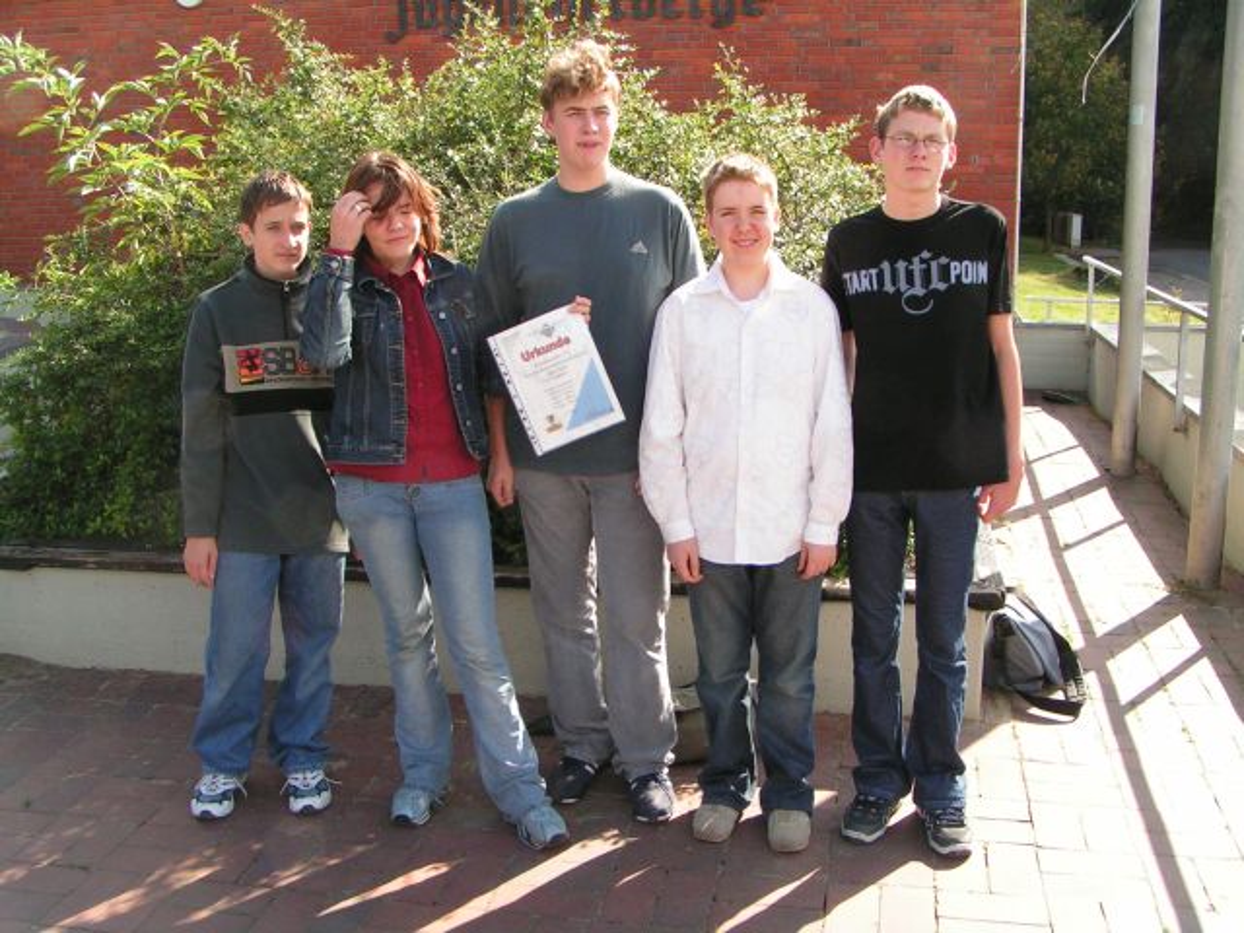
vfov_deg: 37.7
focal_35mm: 38
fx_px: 1366
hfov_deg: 49.0
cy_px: 466
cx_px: 622
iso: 50
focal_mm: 5.8
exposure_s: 1/250
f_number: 5.6
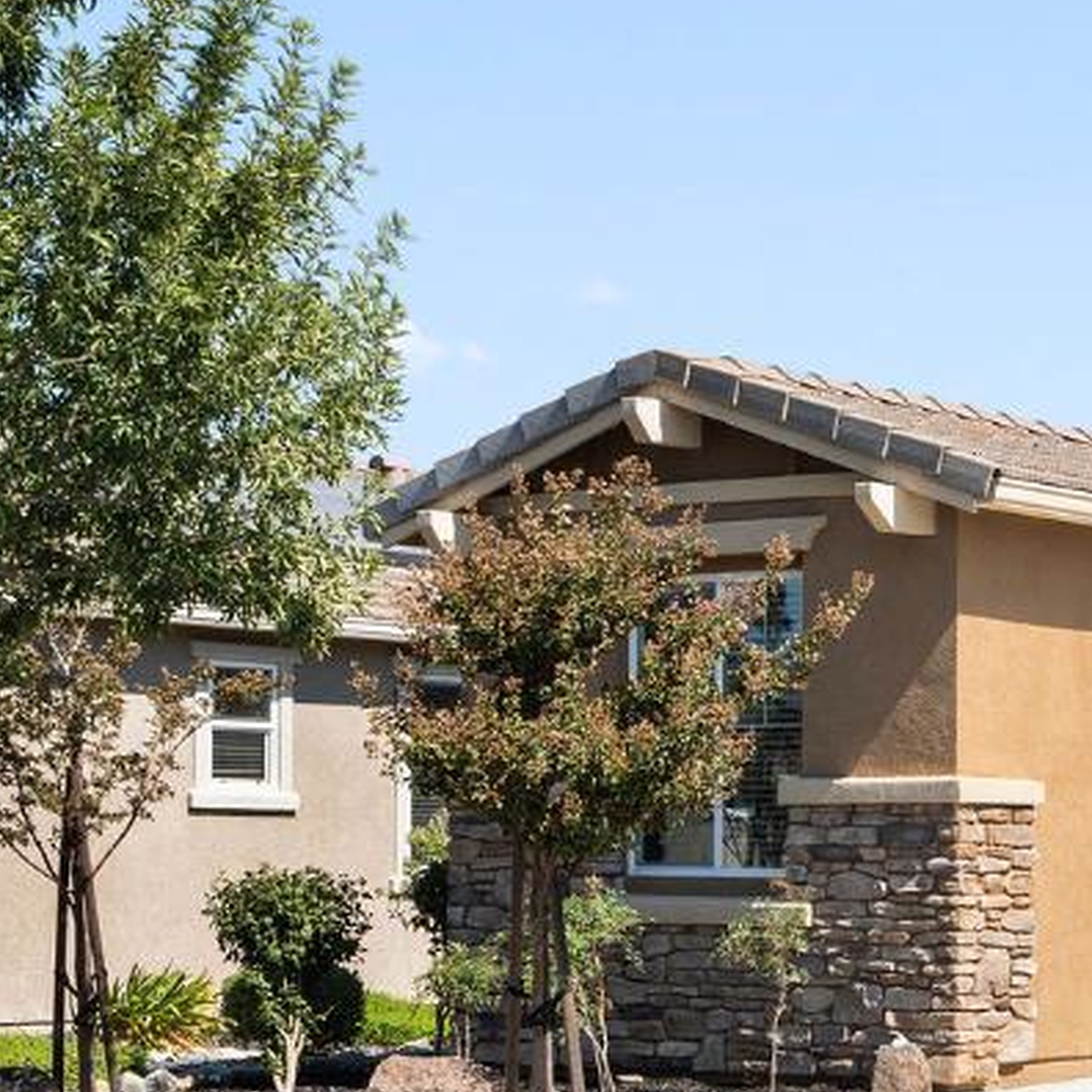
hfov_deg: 18.0
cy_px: 898
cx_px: 1420
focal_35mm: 90
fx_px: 3212
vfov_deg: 19.1
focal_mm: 28
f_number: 8
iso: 100
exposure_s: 1/80
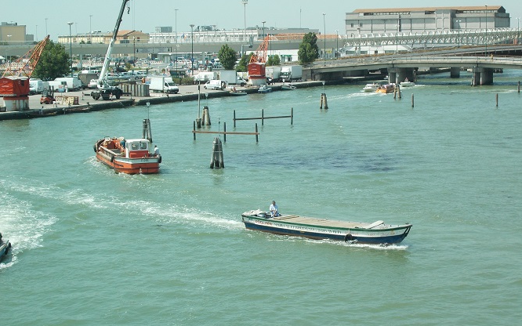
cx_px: 262
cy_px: 153
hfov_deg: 25.5
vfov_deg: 16.1
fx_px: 1152
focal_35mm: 81
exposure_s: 1/200
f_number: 5.8
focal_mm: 13.5
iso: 80
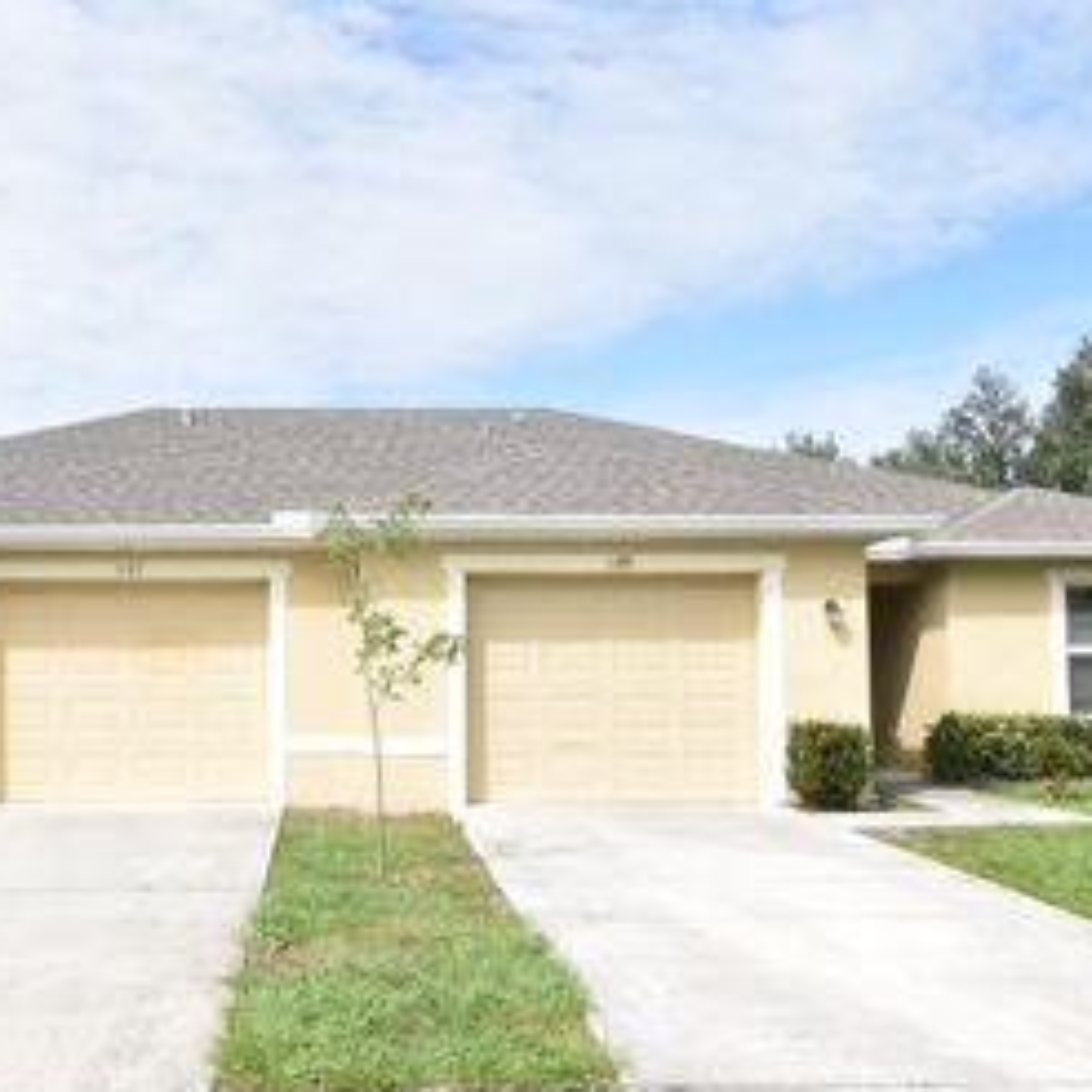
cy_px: 599
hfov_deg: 42.5
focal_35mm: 39
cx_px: 373
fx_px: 1387
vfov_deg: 42.9
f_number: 25
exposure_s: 1/200
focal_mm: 15
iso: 1600
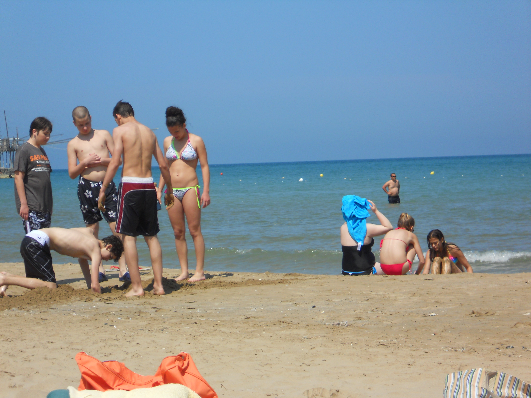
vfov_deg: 13.7
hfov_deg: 18.2
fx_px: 1657
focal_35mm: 108
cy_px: 199
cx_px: 266
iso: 80
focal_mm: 19.6
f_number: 5.9
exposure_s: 1/400
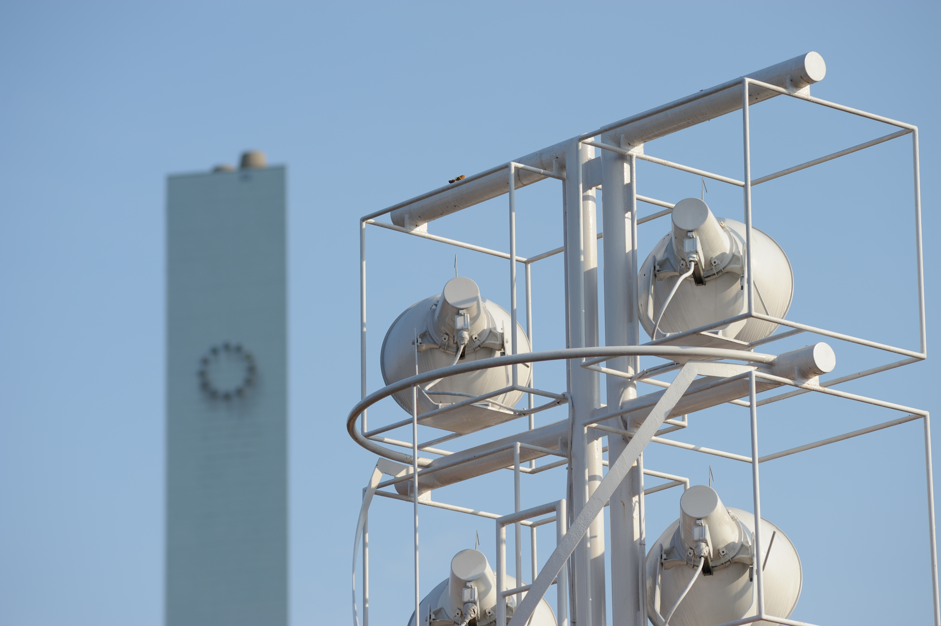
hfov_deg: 11.4
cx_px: 470
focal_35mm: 180
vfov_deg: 7.6
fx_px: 4702
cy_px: 313
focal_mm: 180
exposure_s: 1/1250
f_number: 5.6
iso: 200
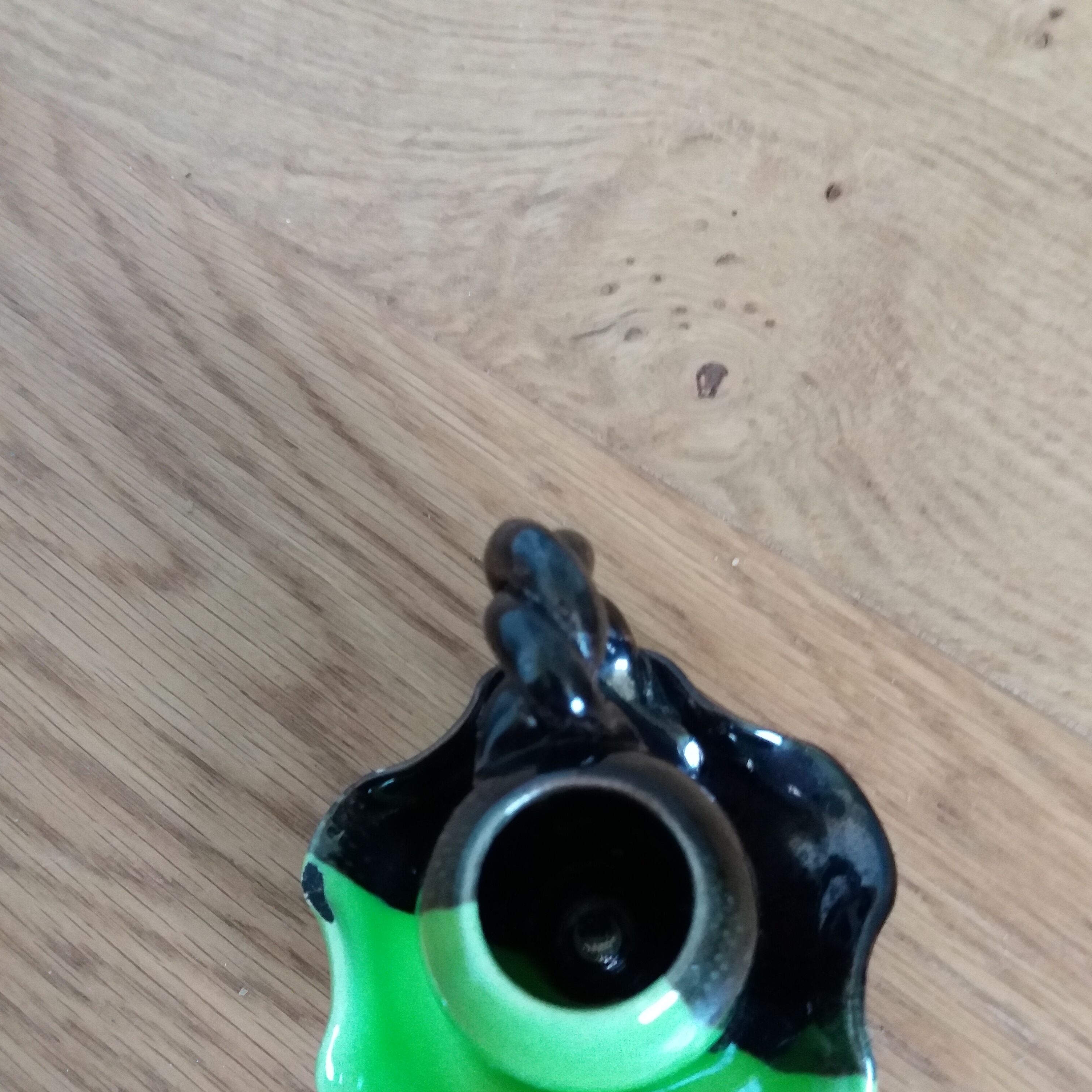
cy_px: 662
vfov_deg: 48.1
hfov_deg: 48.4
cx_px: 561
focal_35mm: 34
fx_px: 1213
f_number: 1.9
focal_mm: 3.7
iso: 320
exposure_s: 1/17
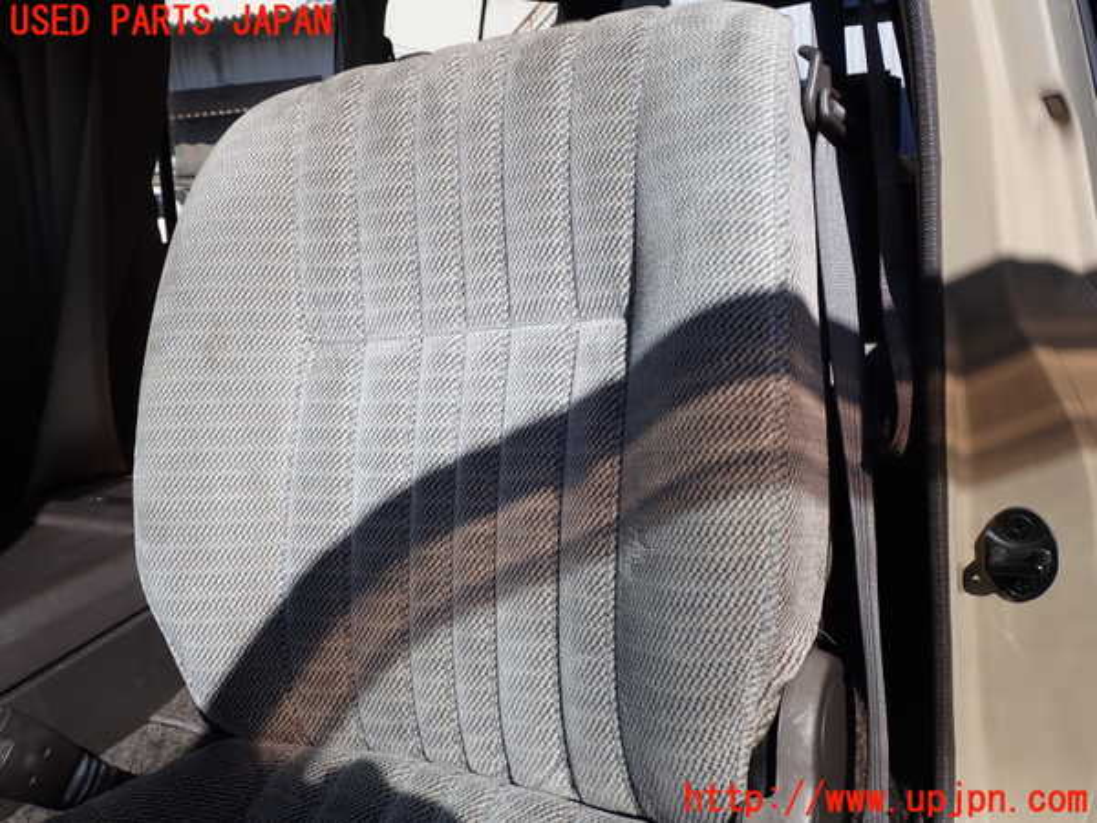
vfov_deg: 44.2
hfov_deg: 56.8
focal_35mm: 32
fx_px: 1014
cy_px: 412
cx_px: 548
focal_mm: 5.79
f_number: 3.2
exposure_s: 1/800
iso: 100
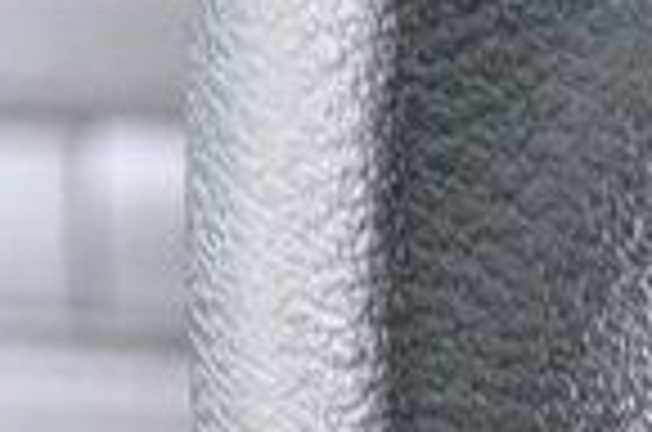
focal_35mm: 446
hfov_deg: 4.6
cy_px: 720
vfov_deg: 3.1
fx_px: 8060
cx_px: 1313
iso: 2500
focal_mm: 42
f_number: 4.5
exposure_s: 1/50
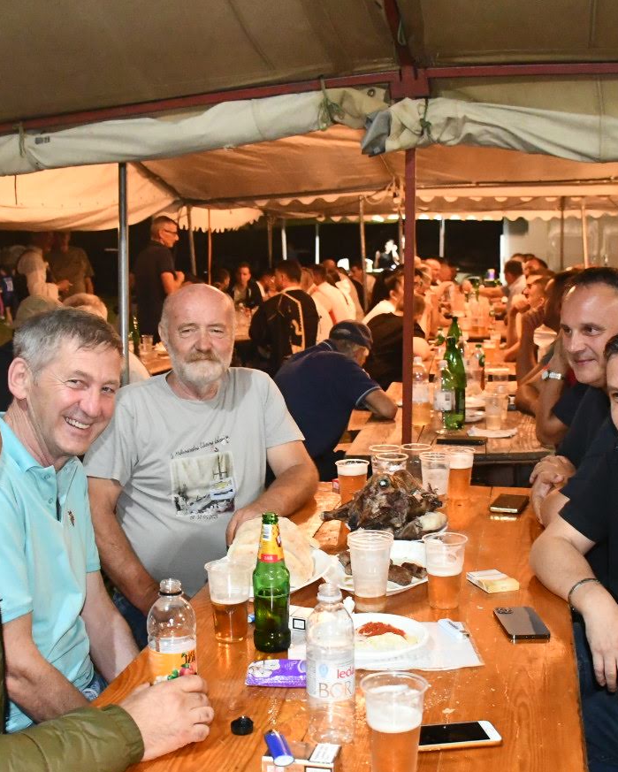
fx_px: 1074
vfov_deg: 39.5
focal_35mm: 47
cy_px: 420
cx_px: 318
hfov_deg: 32.1
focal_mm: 18
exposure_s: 1/60
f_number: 3.5
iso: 5600
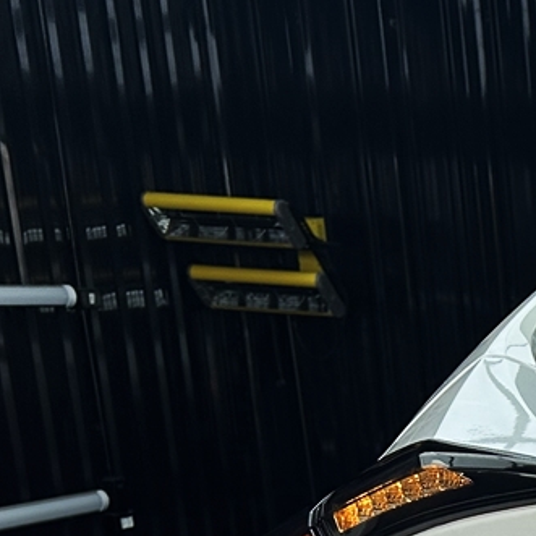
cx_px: 1095
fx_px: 1682
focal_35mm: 96
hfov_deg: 14.7
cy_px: 810
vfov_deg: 16.5
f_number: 1.78
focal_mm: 6.86
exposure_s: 1/1289
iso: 80
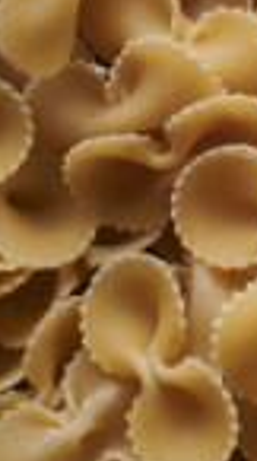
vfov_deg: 7.3
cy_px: -207
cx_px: 1060
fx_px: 3532
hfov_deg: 3.9
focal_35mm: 290
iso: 160
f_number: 8
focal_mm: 50
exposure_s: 1/100
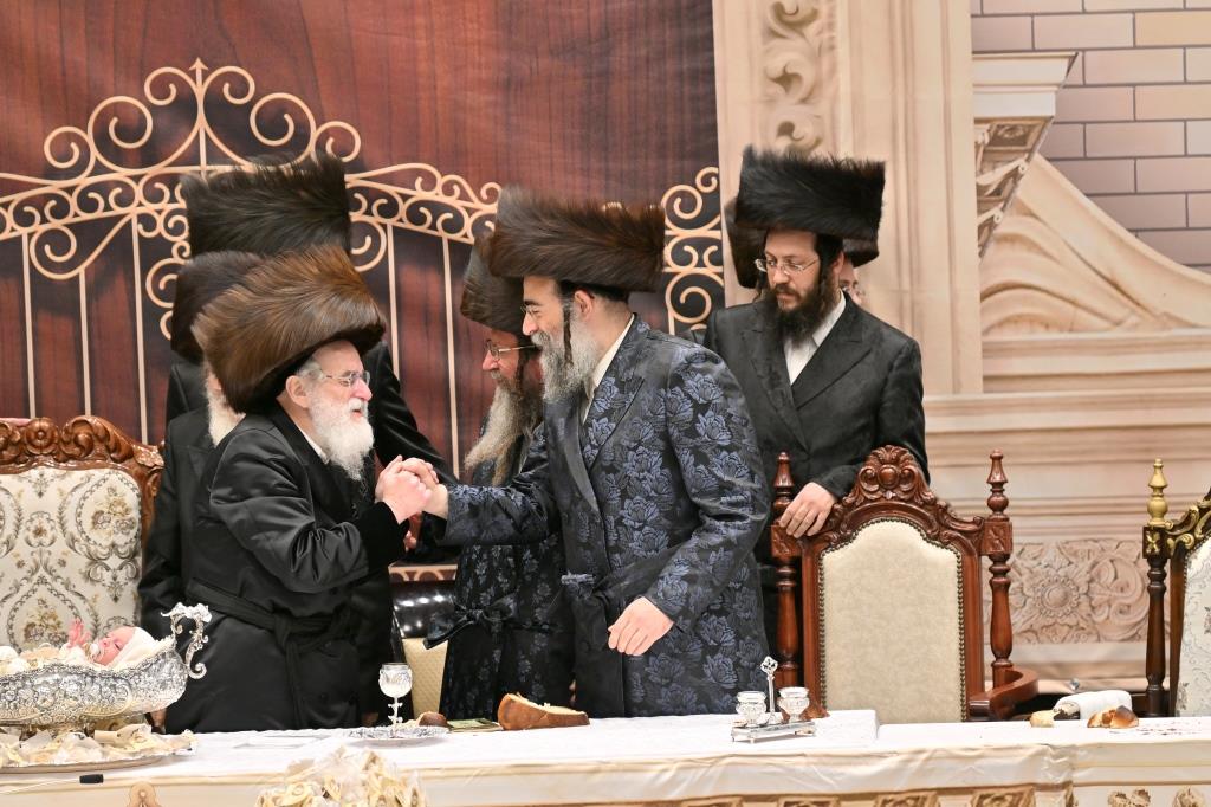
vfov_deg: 5.0
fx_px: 9314
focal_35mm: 277
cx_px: 606
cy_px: 404
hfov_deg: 7.4
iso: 320
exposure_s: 1/400
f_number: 2.8
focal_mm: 185
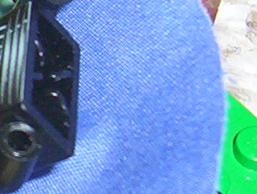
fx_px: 1747
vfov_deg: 6.3
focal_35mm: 235
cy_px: 38
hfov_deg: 8.1
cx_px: -227
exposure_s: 1/60
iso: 140
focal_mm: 5.77
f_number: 2.73
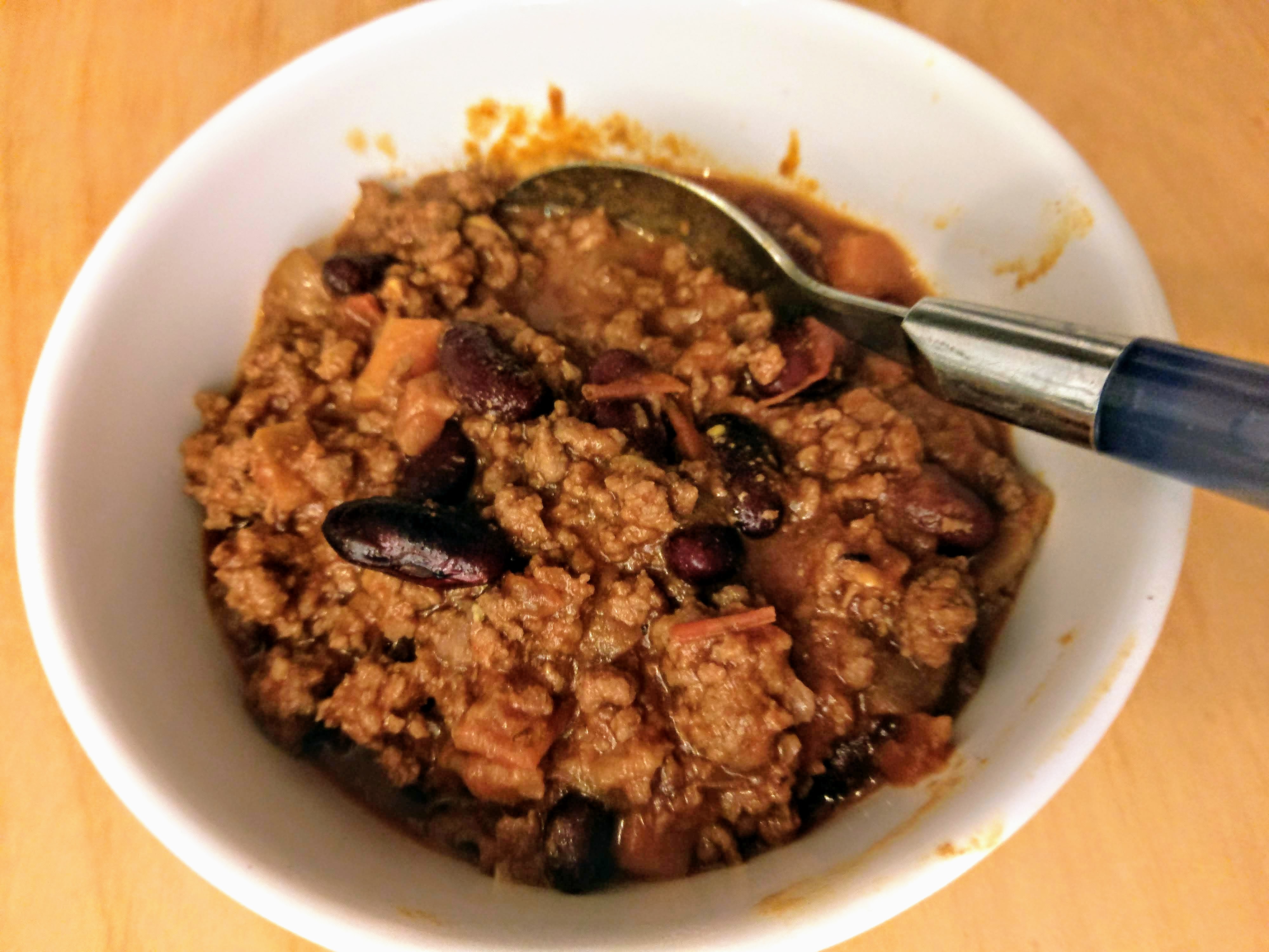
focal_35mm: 26
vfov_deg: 53.1
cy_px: 476
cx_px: 634
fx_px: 953
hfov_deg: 67.3
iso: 640
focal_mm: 4.58
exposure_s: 1/14
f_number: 1.8
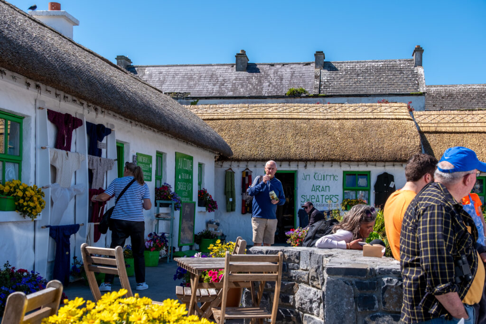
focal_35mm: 45
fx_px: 608
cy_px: 162
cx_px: 243
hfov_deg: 43.6
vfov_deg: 29.9
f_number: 8
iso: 125
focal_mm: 29.8
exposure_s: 1/180
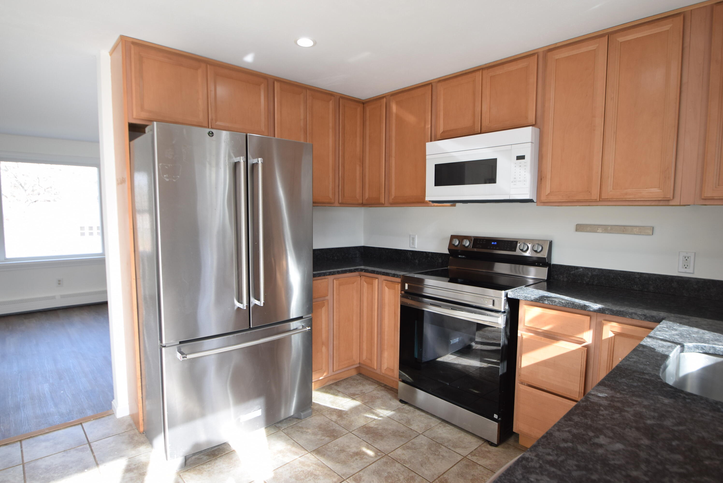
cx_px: 362
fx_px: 362
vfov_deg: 67.5
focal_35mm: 18
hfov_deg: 90.0
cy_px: 242
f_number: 5.6
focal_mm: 12
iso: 400
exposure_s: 1/125
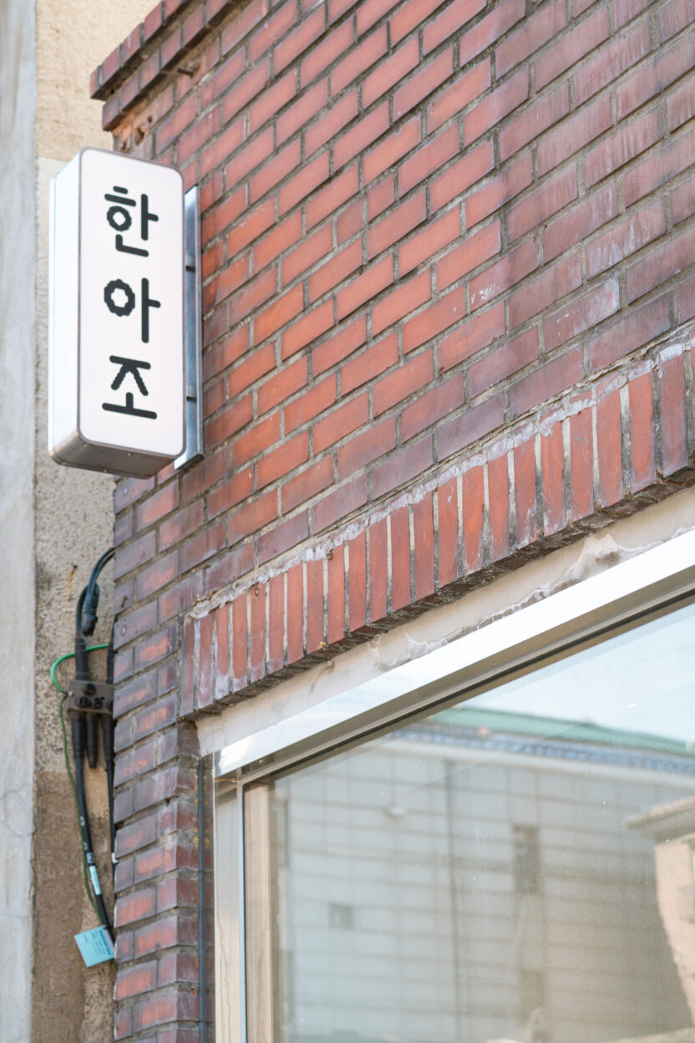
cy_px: 522
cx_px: 348
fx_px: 2389
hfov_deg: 16.6
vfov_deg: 24.6
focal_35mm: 82
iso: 100
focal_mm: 55
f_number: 4
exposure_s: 1/160
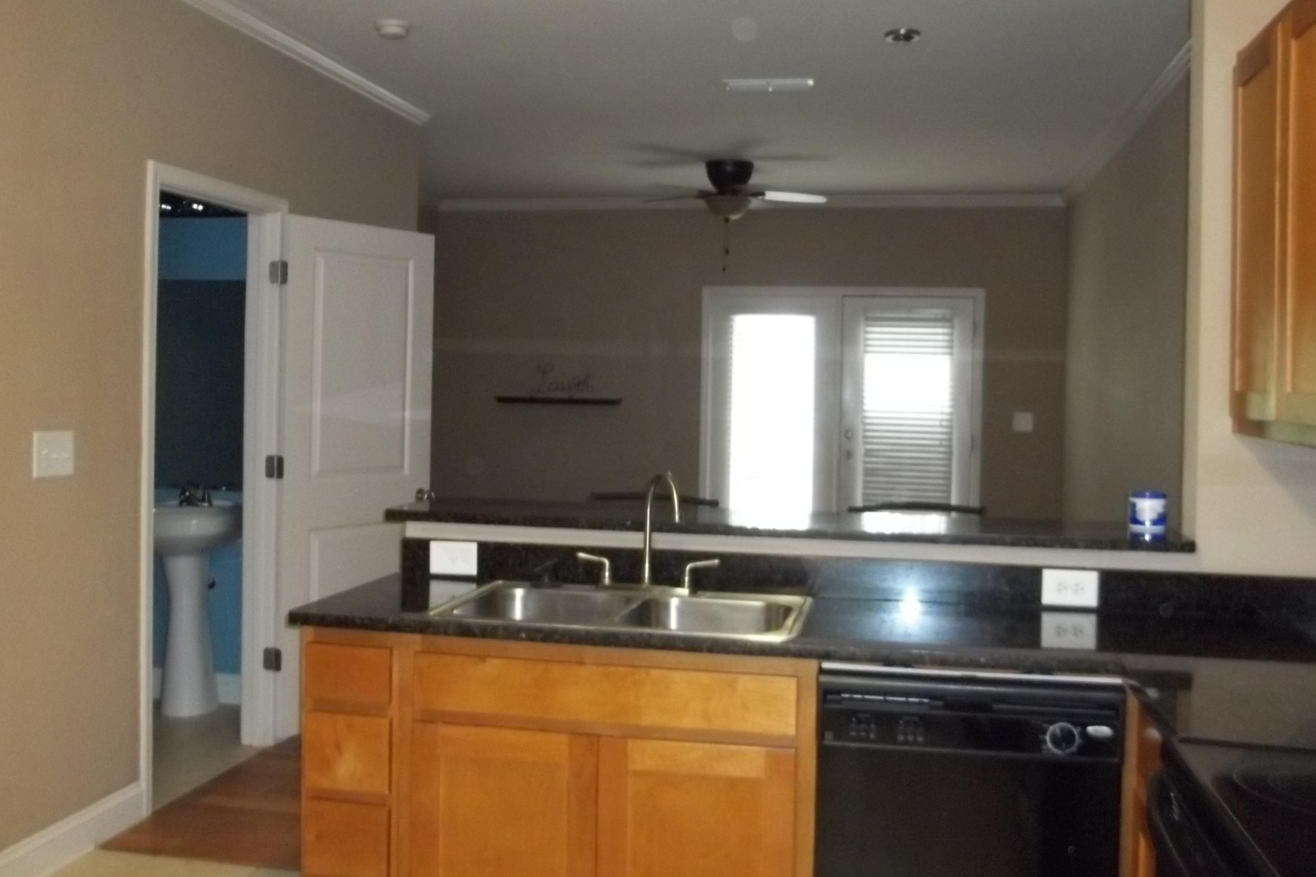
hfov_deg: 54.4
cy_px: 388
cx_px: 648
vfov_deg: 37.8
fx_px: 1279
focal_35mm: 35
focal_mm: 5.9
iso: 320
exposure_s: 1/30
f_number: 3.3
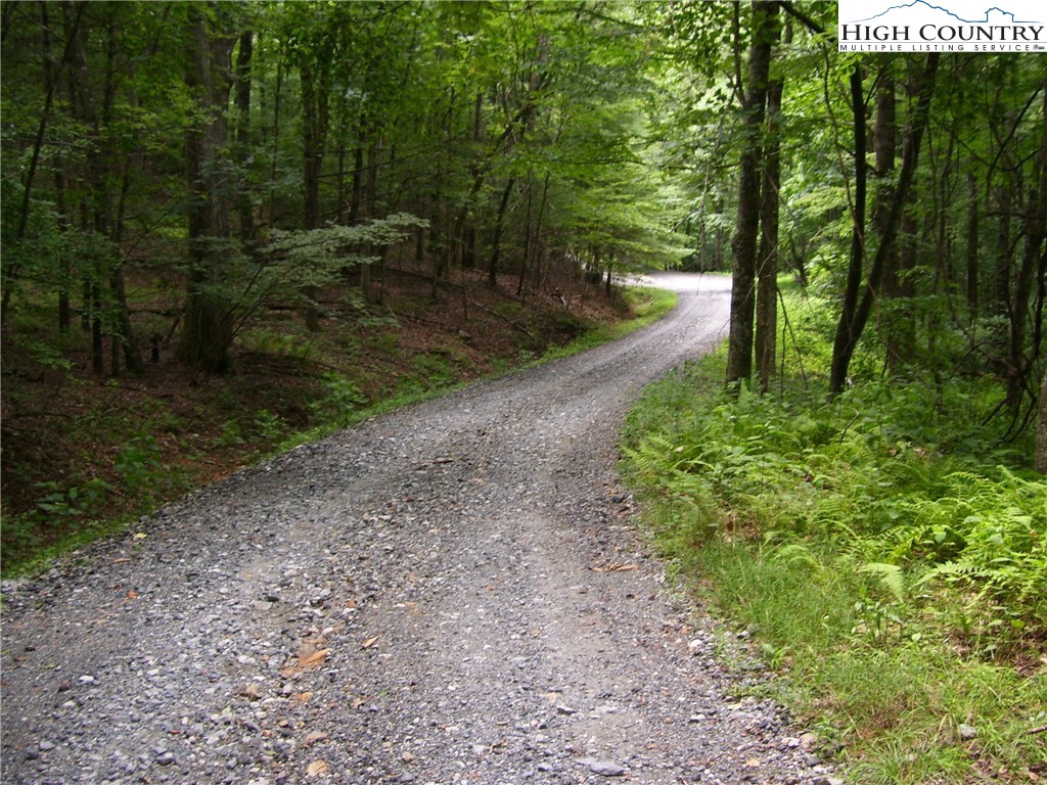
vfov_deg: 38.7
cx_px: 524
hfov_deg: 50.1
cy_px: 392
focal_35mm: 37
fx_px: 1119
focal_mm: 6
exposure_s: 1/60
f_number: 2.7
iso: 80
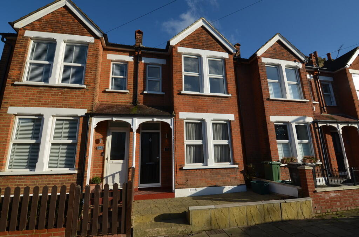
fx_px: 164
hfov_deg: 95.1
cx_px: 180
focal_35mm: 16
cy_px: 118
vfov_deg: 71.8
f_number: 8
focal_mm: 11
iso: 100
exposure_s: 1/250
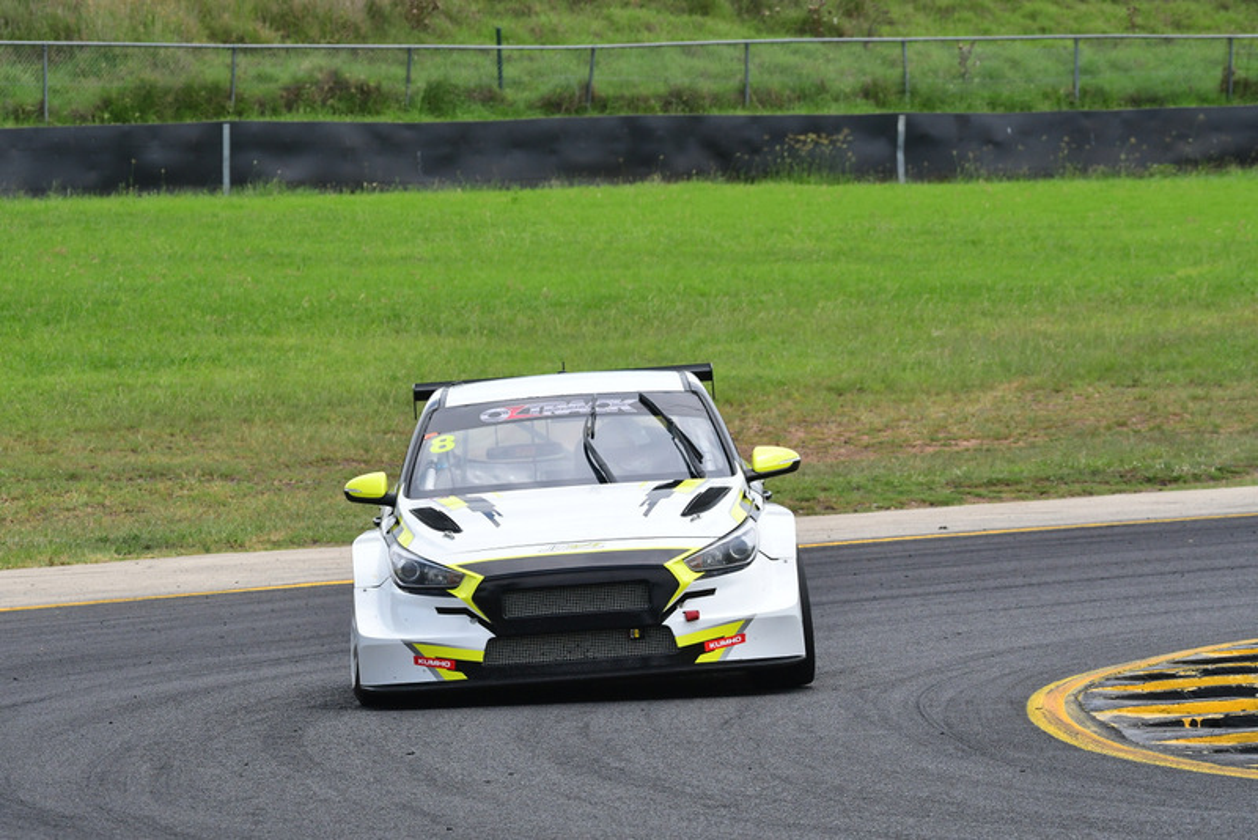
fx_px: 13108
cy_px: 420
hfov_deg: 5.5
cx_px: 629
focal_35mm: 375
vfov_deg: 3.7
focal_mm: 250
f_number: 11
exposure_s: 1/640
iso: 640
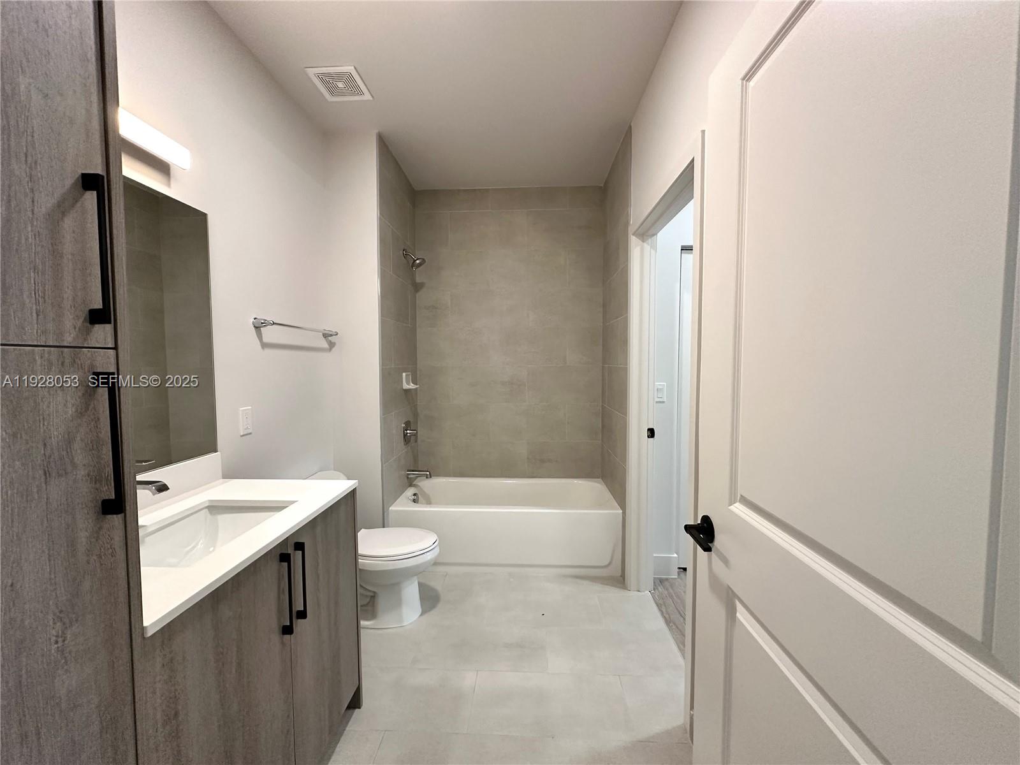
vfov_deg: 85.7
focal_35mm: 14
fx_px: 413
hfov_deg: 102.1
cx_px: 510
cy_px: 382
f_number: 2.2
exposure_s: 1/120
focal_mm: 2.22
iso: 250
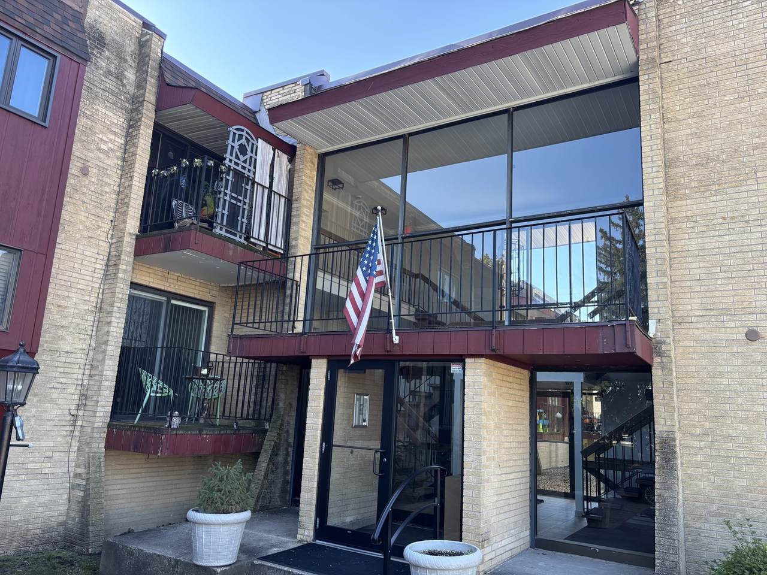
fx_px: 576
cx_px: 384
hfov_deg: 67.3
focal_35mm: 26
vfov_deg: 53.1
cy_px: 288
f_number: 1.6
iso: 50
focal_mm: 5.96
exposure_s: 1/264
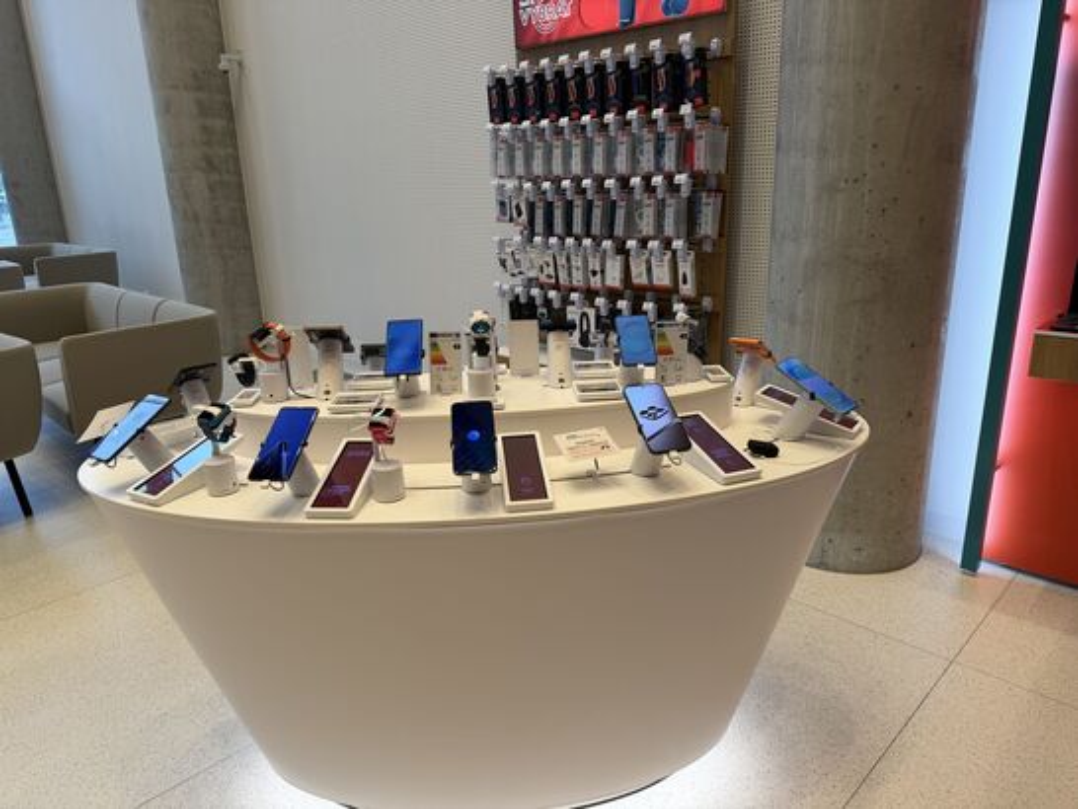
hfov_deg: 71.6
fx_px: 748
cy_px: 404
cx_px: 539
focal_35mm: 24
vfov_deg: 56.9
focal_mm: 6.76
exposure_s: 1/100
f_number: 1.78
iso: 50
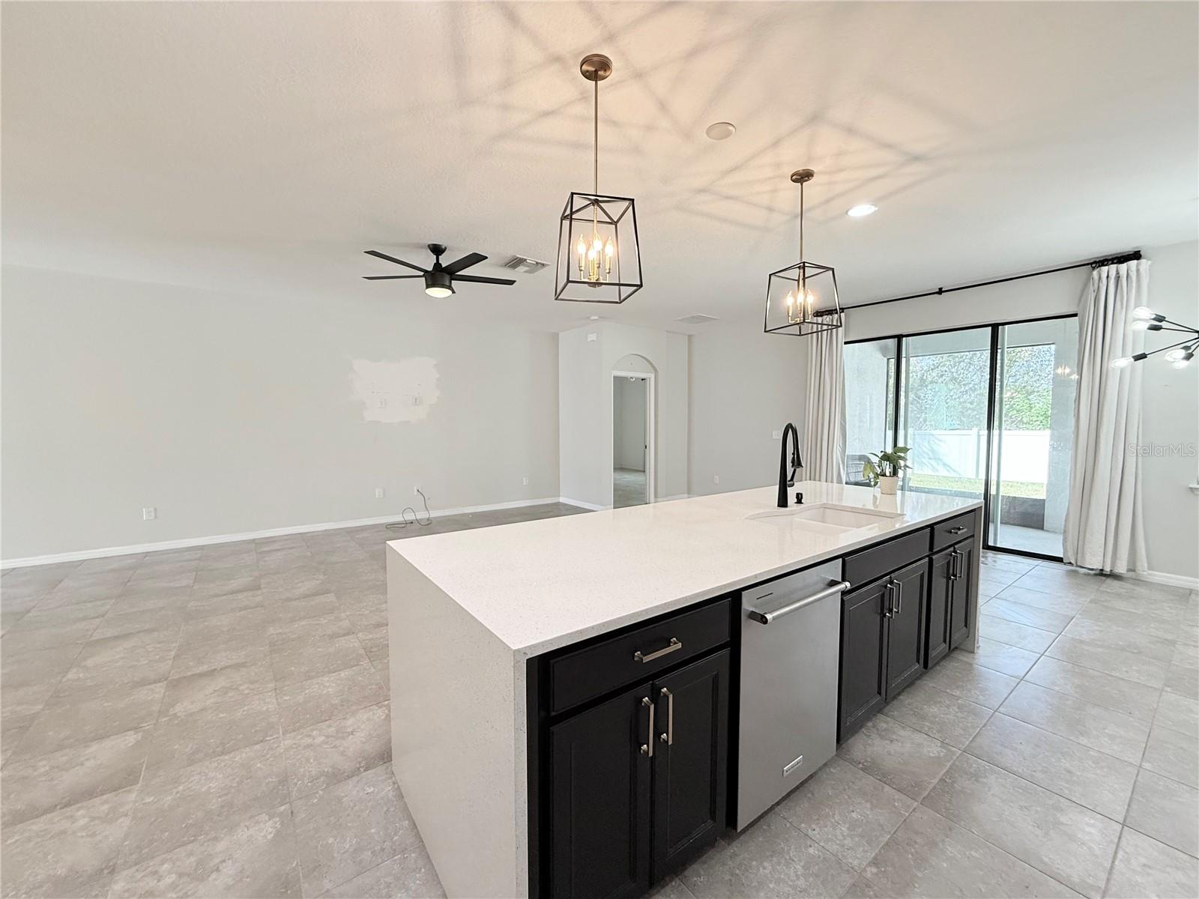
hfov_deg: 102.1
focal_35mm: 14
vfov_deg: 85.7
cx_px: 600
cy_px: 450
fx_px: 485
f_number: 2.2
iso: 200
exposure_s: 1/120
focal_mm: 2.22
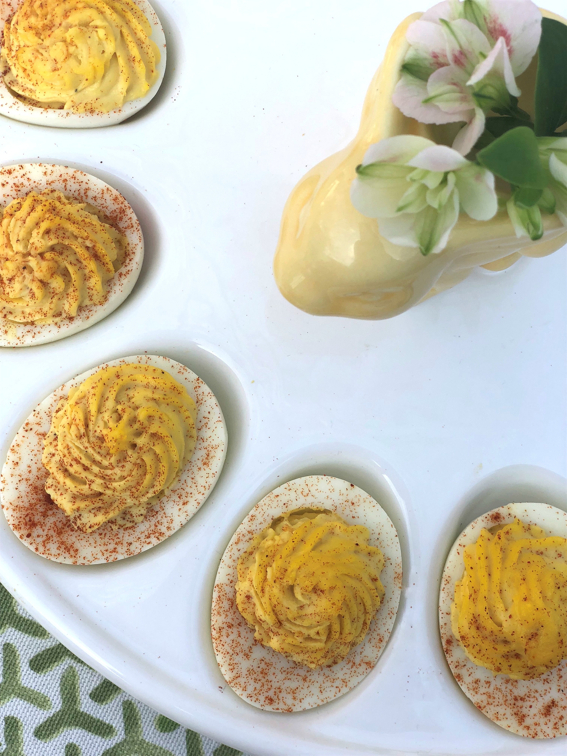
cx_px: 284
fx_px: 1136
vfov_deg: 36.8
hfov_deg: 28.0
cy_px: 378
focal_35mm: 52
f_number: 2.4
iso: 16
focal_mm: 6
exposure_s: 1/500
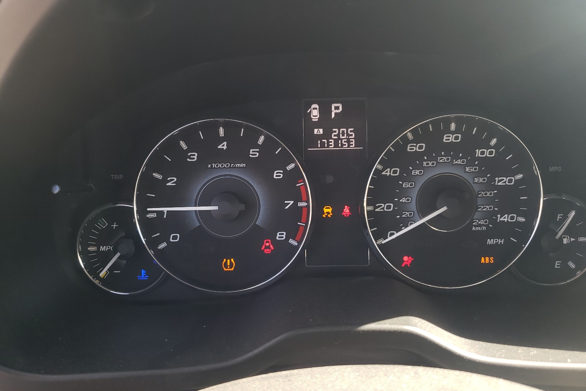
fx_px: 456
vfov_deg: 46.4
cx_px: 302
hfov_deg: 65.5
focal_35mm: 28
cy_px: 197
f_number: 1.5
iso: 60
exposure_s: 1/120
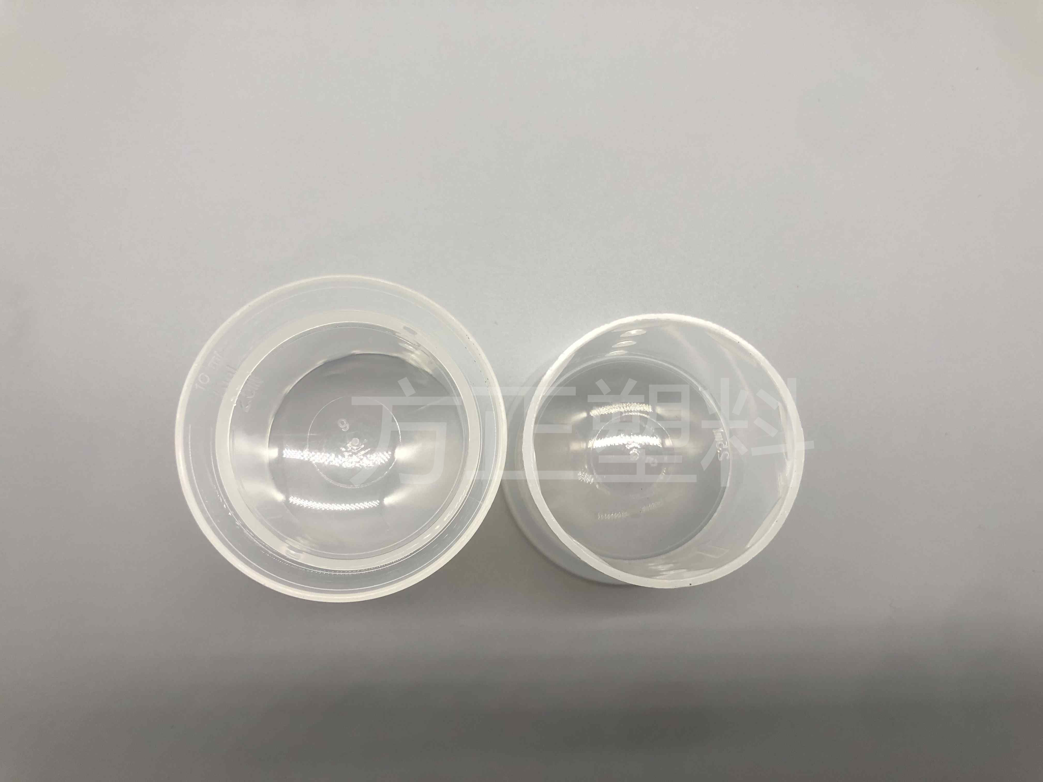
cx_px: 522
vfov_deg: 49.7
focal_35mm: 28
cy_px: 391
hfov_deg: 63.4
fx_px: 844
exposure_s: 1/50
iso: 20
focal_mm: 3.99
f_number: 1.8
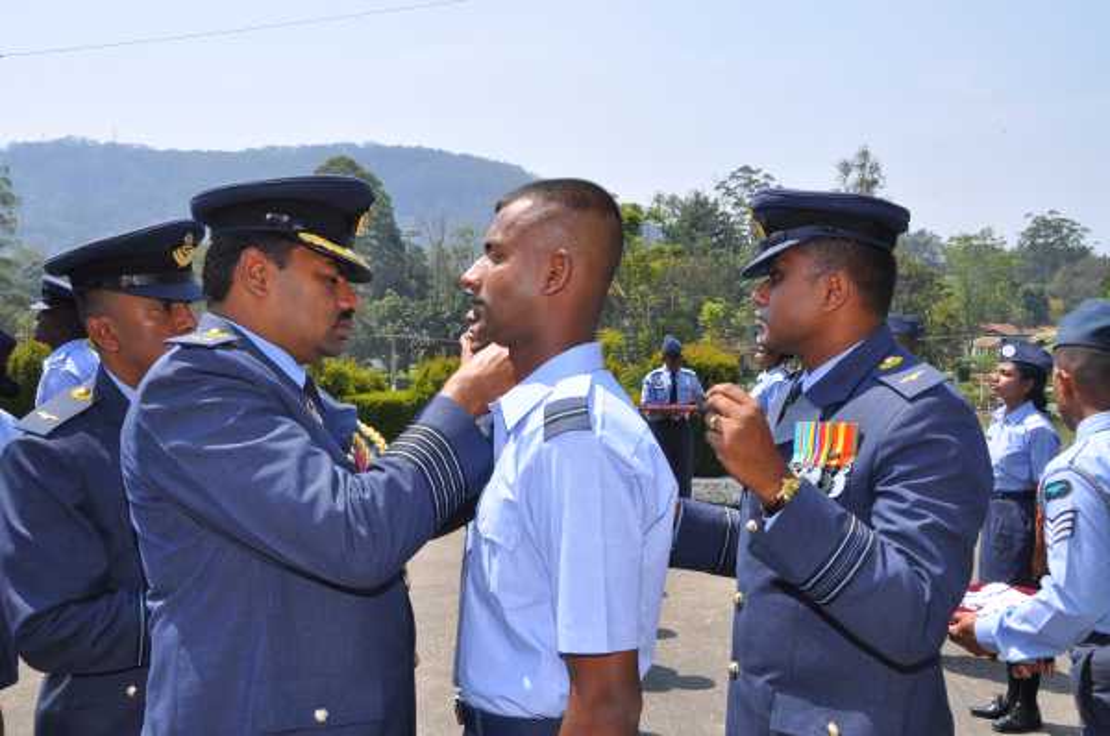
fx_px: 1154
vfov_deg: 35.4
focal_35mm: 38
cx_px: 555
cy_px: 368
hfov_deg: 51.4
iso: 200
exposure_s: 1/160
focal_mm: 25
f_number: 13
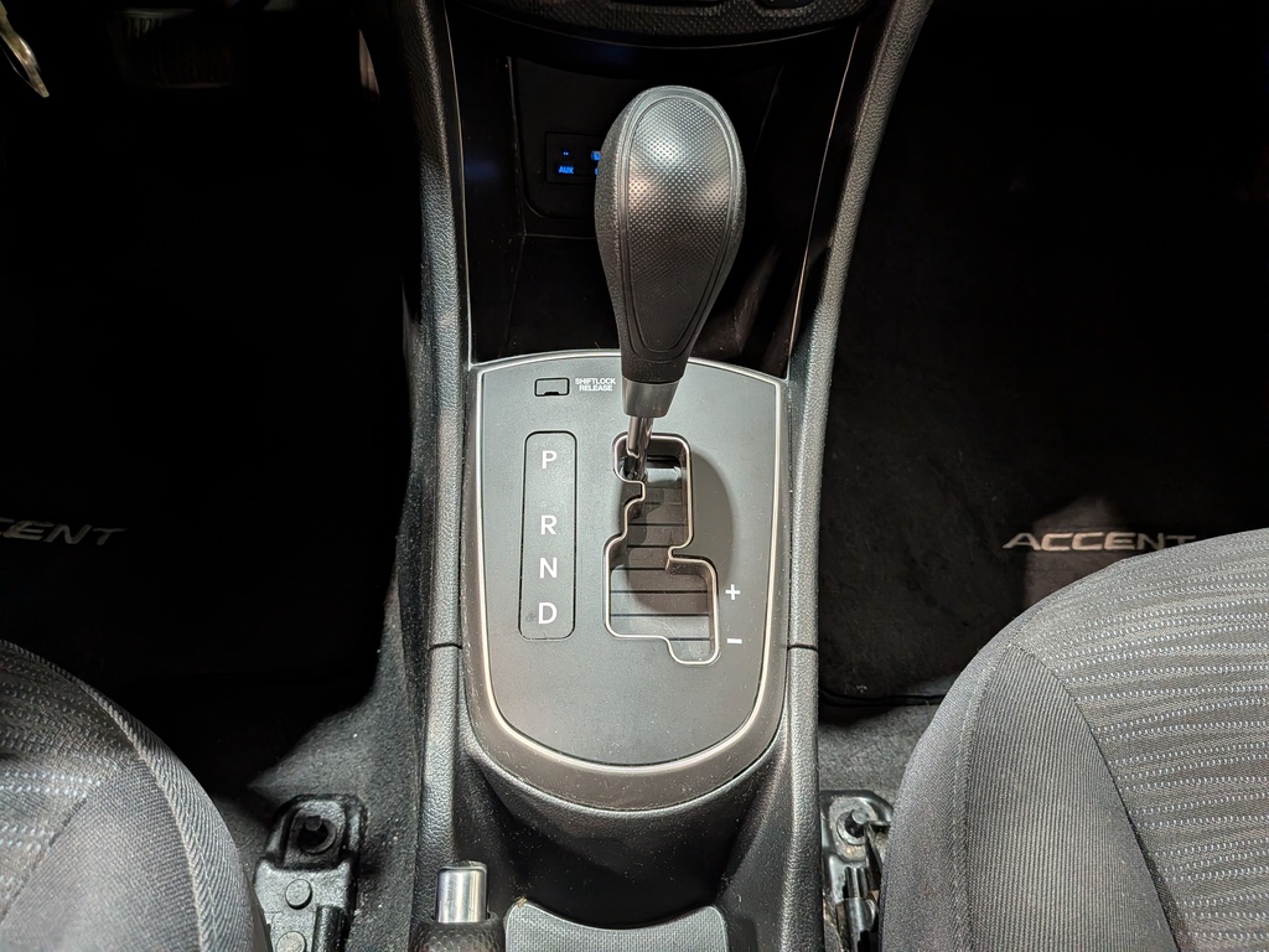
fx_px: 880
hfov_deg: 71.6
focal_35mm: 24
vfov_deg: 56.8
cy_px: 476
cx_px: 634
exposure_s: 1/120
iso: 168
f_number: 1.7
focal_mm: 4.53
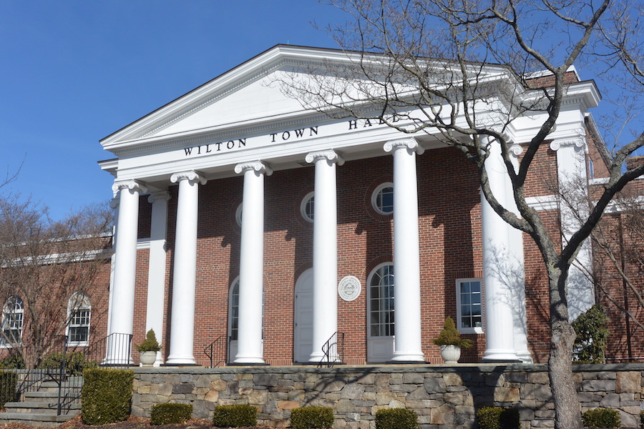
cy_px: 214
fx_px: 787
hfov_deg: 44.5
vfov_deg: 30.5
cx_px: 322
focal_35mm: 44
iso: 160
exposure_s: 1/800
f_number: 7.1
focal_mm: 16.3
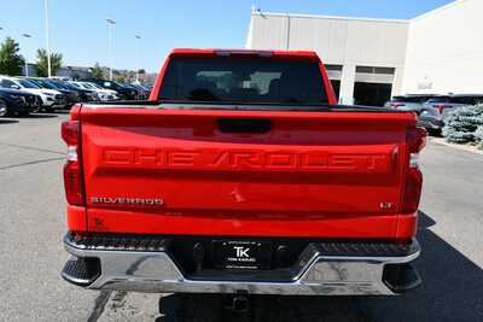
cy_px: 161
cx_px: 242
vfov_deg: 43.6
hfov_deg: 61.9
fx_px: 403
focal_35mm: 30
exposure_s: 1/250
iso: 140
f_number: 8
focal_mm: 20
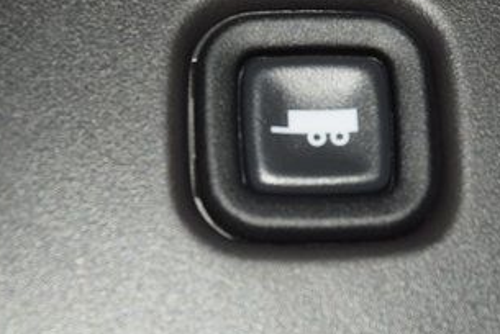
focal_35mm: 220
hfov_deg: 9.3
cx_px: 326
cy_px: 114
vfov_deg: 6.3
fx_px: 3058
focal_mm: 70
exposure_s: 1/125
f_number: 8
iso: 100
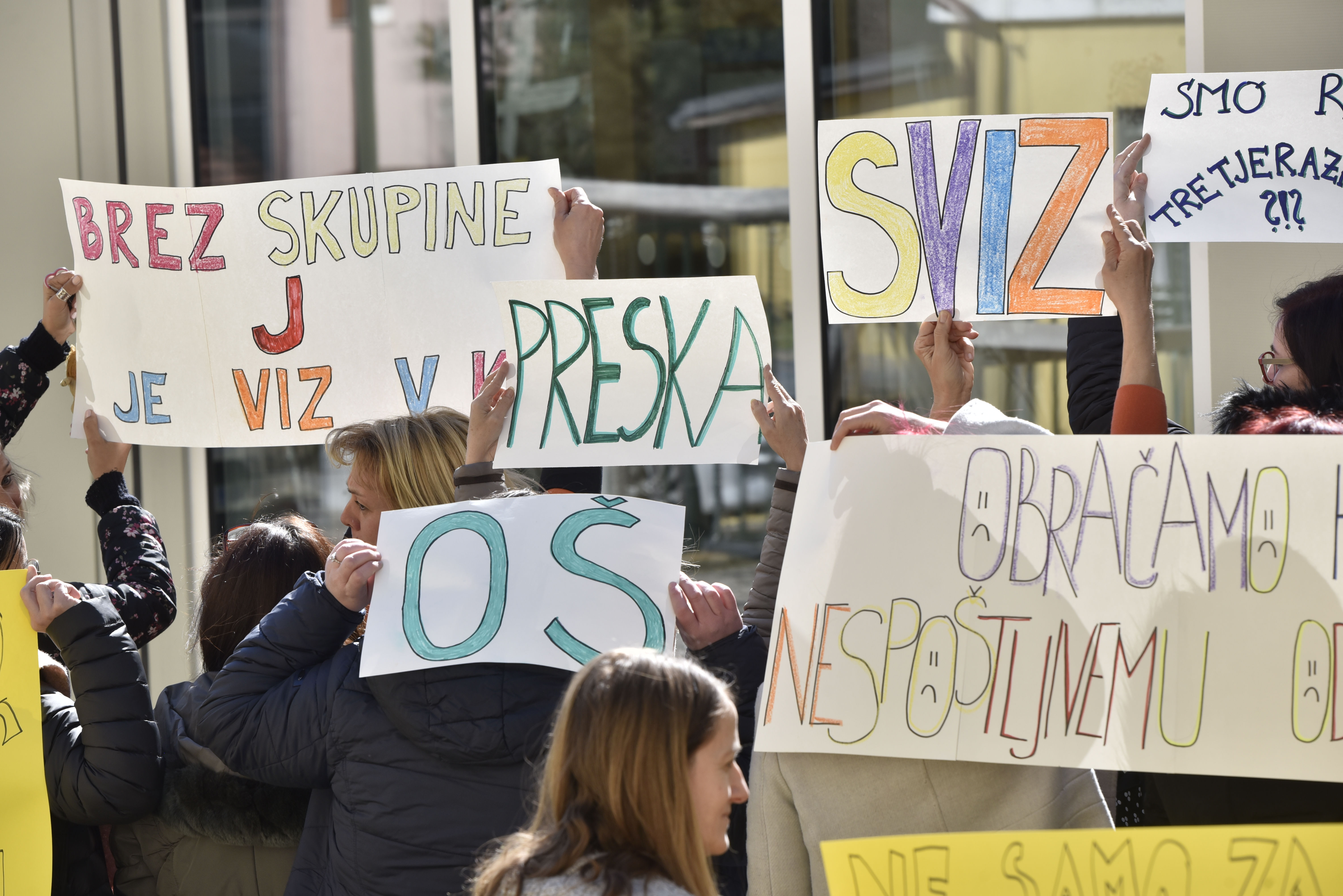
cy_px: 448
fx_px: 5598
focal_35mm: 150
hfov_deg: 13.7
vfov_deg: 9.2
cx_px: 672
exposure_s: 1/500
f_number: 8
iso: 250
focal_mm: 150
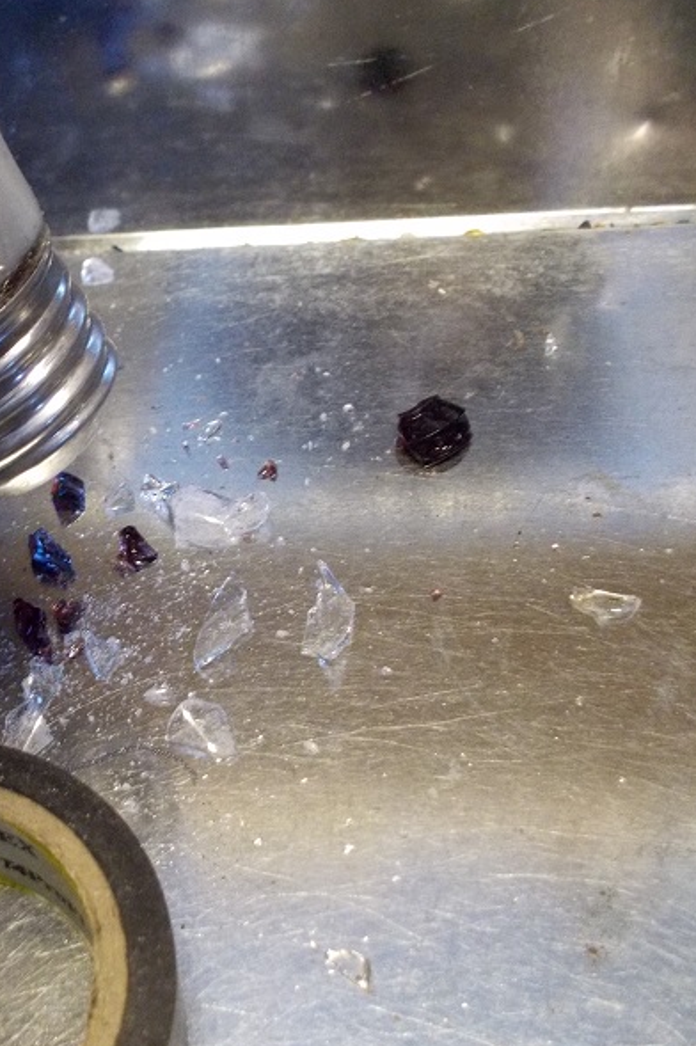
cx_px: 94
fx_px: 1190
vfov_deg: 47.4
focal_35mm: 41
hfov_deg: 31.3
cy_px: 524
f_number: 3.3
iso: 320
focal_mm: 4.1
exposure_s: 1/25
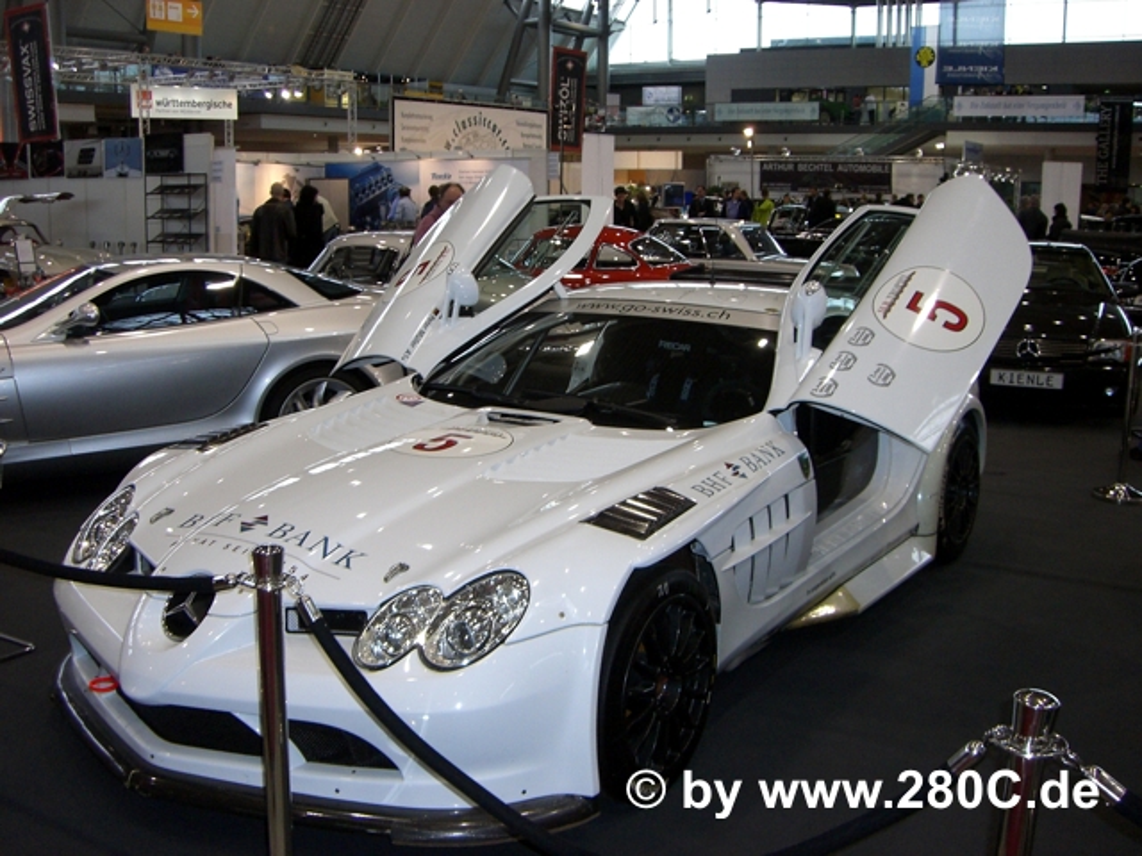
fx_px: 1254
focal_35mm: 38
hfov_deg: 49.0
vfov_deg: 37.7
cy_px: 428
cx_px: 571
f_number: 2.7
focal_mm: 6.2
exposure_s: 1/60
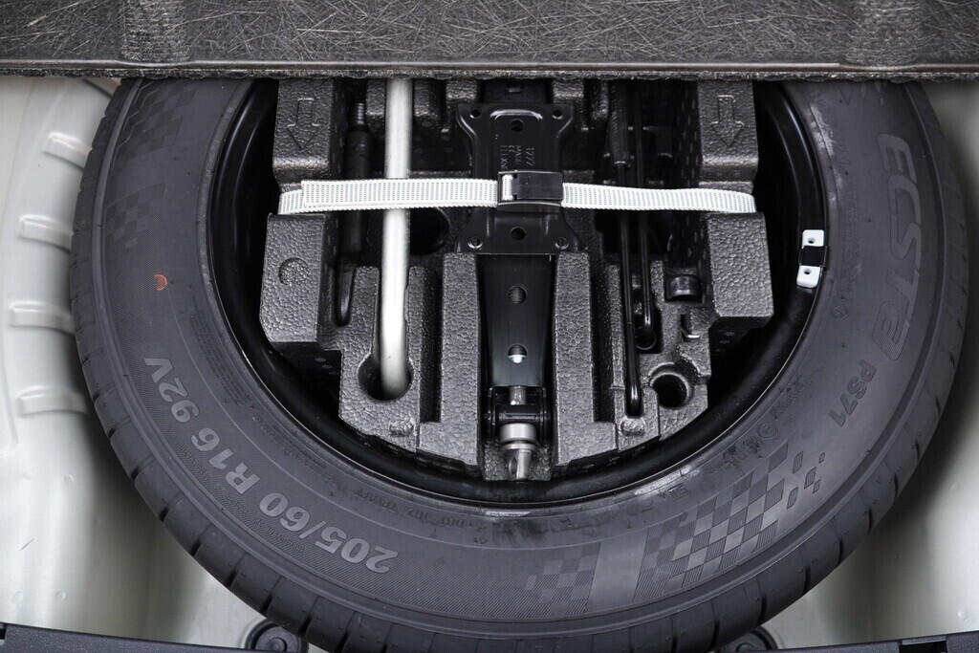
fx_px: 979
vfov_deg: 36.9
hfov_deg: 53.1
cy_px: 326
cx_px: 490
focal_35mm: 36
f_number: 2.8
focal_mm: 24
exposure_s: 1/40
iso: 320
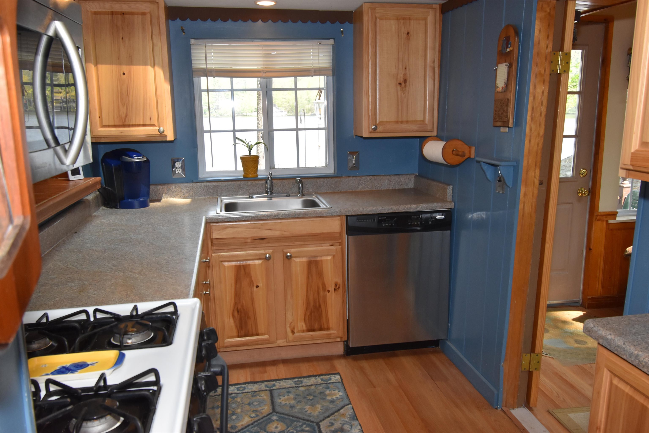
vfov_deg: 43.6
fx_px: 541
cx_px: 324
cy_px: 216
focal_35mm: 30
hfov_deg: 61.9
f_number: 5.6
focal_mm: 20
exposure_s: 1/160
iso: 800
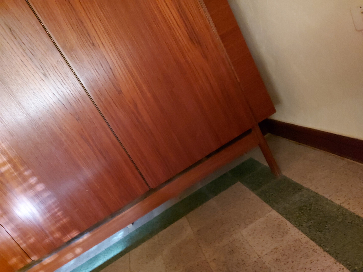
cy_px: 136
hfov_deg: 71.6
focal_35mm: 24
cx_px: 182
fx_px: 252
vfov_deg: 56.8
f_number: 1.8
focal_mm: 5.23
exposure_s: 1/17
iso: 1250
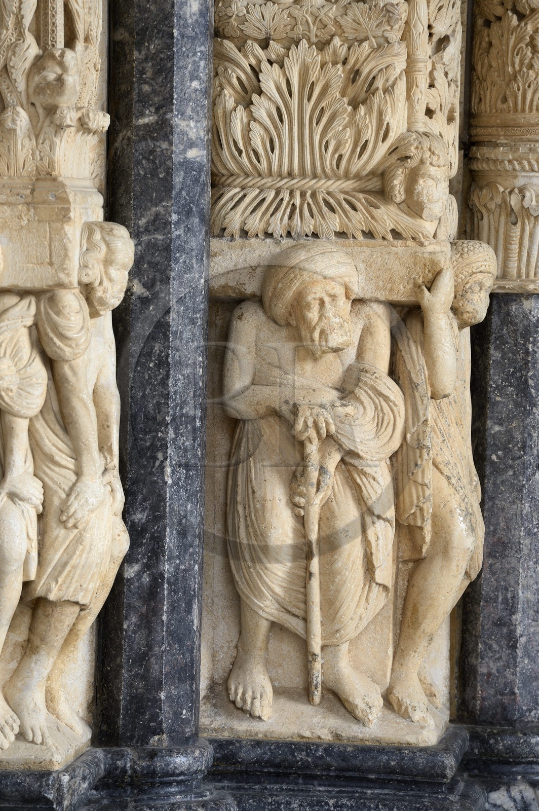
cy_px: 406
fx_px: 4274
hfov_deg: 7.2
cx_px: 270
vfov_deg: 10.8
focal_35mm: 190
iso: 400
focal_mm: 190
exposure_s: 1/80
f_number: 5.6
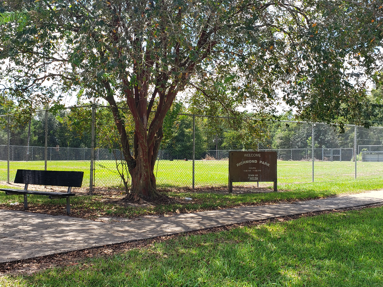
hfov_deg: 67.3
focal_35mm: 26
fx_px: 288
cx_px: 192
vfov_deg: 53.1
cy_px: 144
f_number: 2.4
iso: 50
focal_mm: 4.3
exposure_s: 1/449
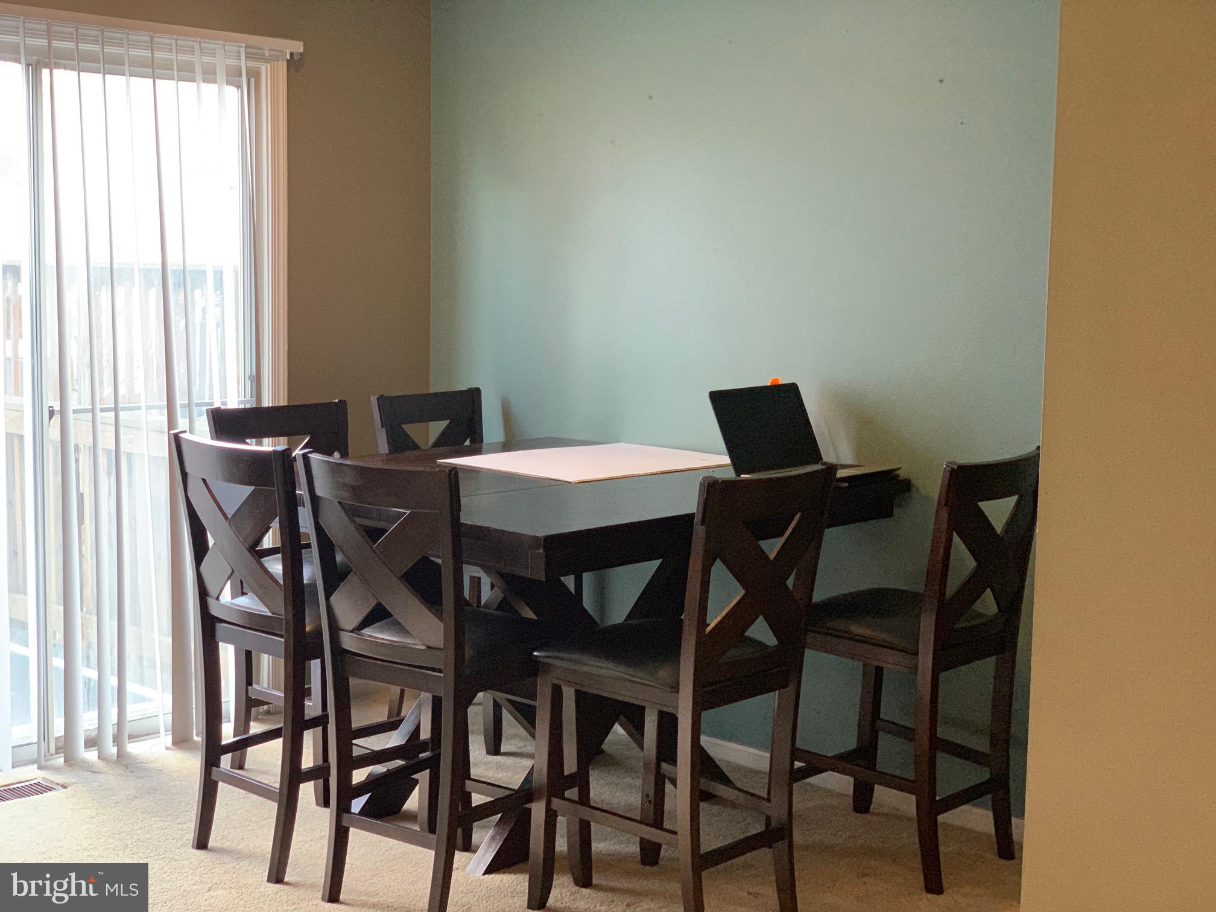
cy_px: 456
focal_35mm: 52
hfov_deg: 36.8
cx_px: 608
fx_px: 1827
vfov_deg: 28.0
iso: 250
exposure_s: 1/60
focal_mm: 6
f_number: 2.4
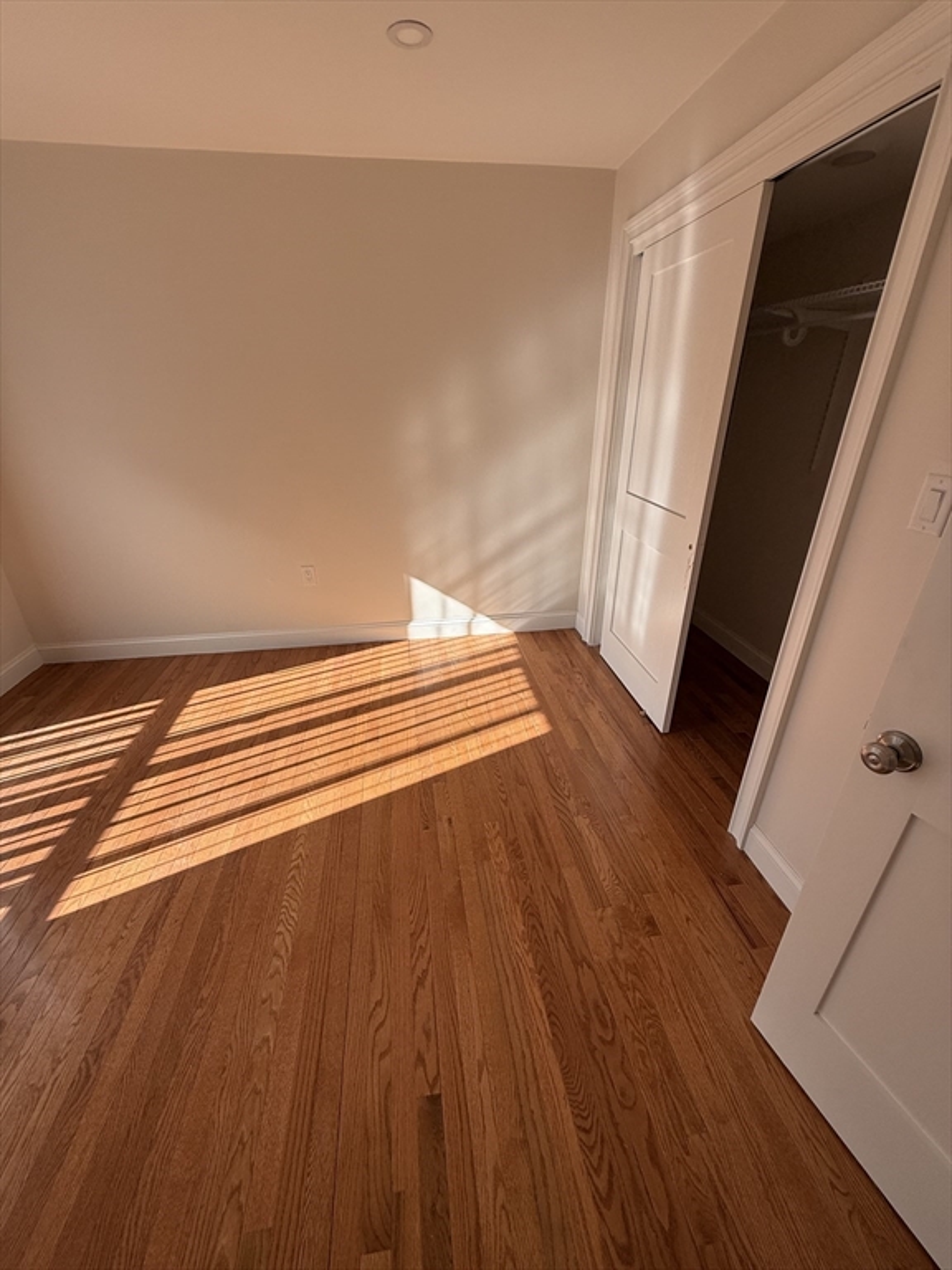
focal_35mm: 14
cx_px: 476
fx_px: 513
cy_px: 635
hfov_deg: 85.7
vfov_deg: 102.1
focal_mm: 2.22
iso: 64
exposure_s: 1/291
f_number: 2.2
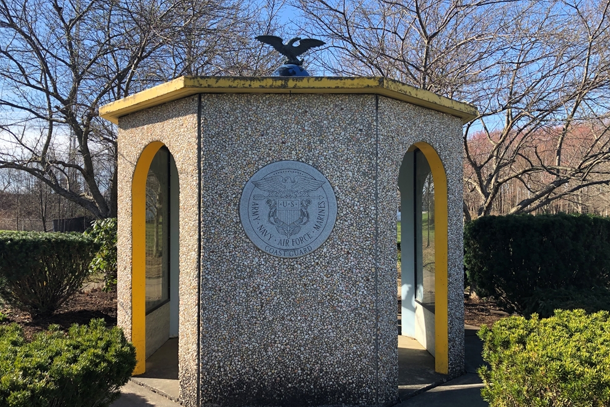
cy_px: 219
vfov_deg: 43.6
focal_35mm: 30
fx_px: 508
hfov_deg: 61.9
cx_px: 303
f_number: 1.8
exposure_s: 1/685
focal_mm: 3.99
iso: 20
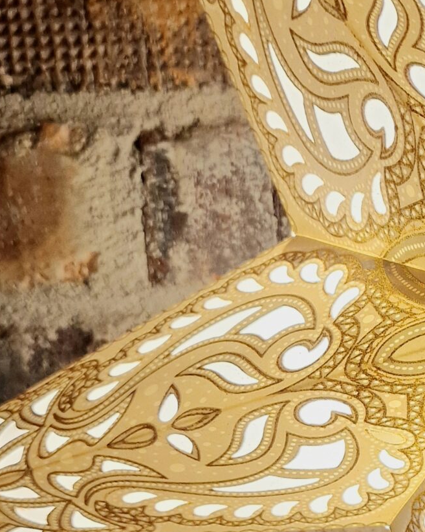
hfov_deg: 20.5
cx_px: 509
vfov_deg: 26.9
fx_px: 1100
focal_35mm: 70
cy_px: 376
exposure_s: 1/100
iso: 200
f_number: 1.8
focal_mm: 6.4
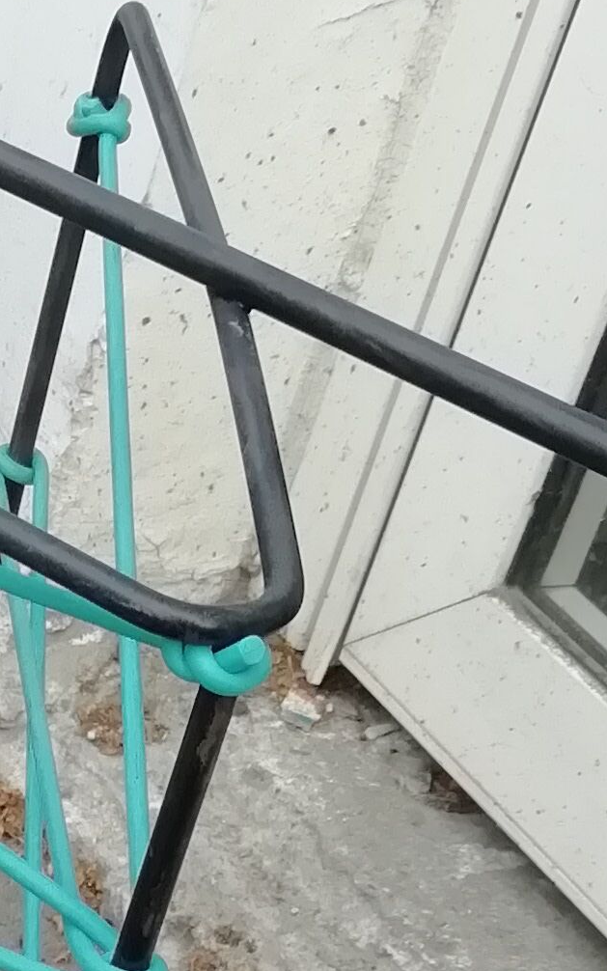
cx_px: -504
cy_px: 929
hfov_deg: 10.7
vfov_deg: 17.9
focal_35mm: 114
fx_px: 3017
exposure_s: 1/219
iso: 50
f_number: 2.2
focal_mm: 3.46
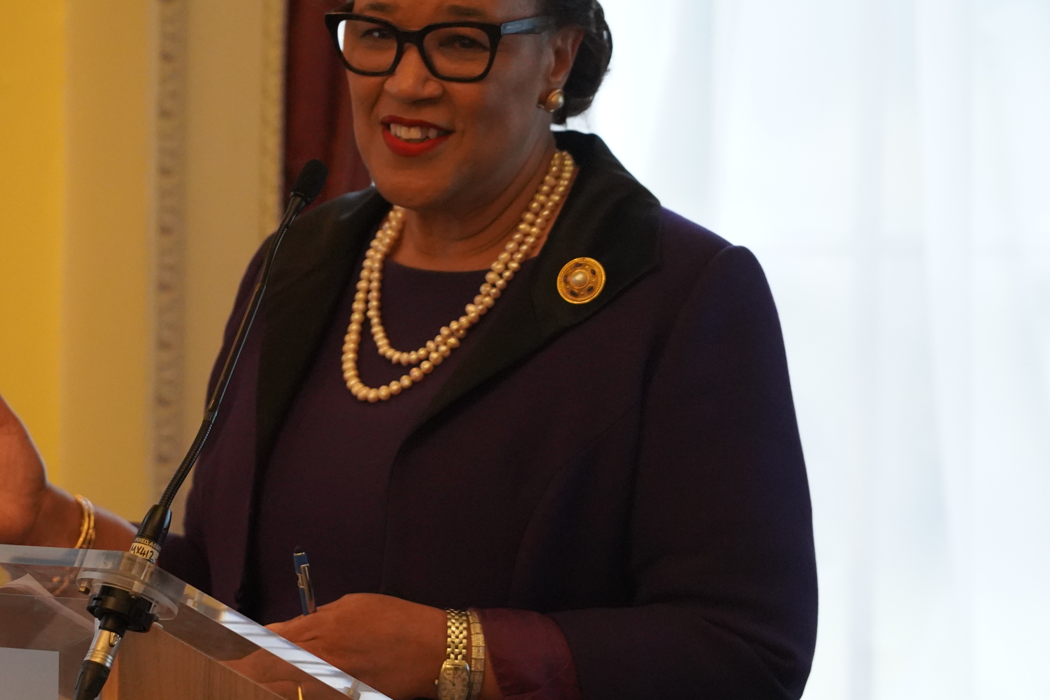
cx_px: 210
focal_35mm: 293
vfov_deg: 4.7
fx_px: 8545
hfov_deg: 7.0
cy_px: 427
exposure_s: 1/200
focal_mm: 183
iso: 6400
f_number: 4
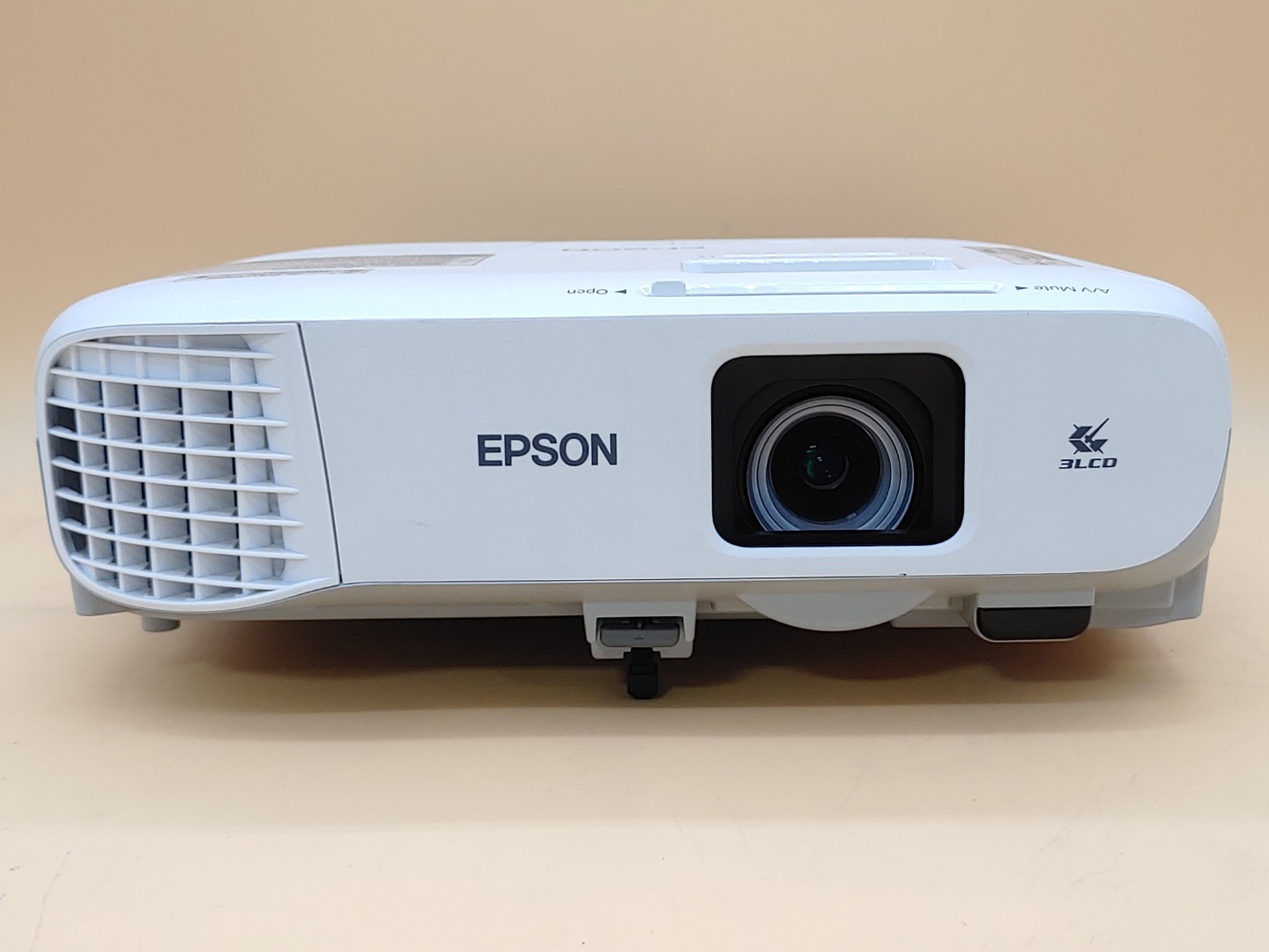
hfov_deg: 41.2
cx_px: 634
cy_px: 476
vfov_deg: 31.5
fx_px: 1686
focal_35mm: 46
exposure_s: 1/92
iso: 50
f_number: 1.8
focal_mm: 4.36
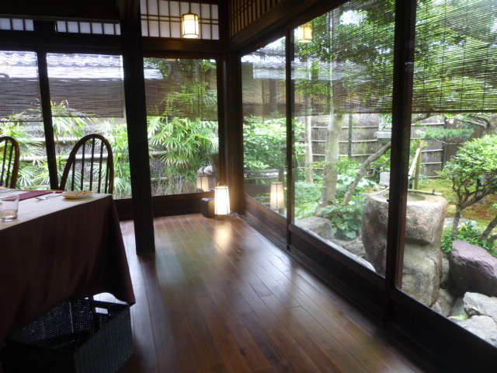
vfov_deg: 54.9
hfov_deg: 69.4
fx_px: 359
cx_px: 248
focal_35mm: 25
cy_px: 186
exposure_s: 1/60
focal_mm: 4.5
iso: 250
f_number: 3.1
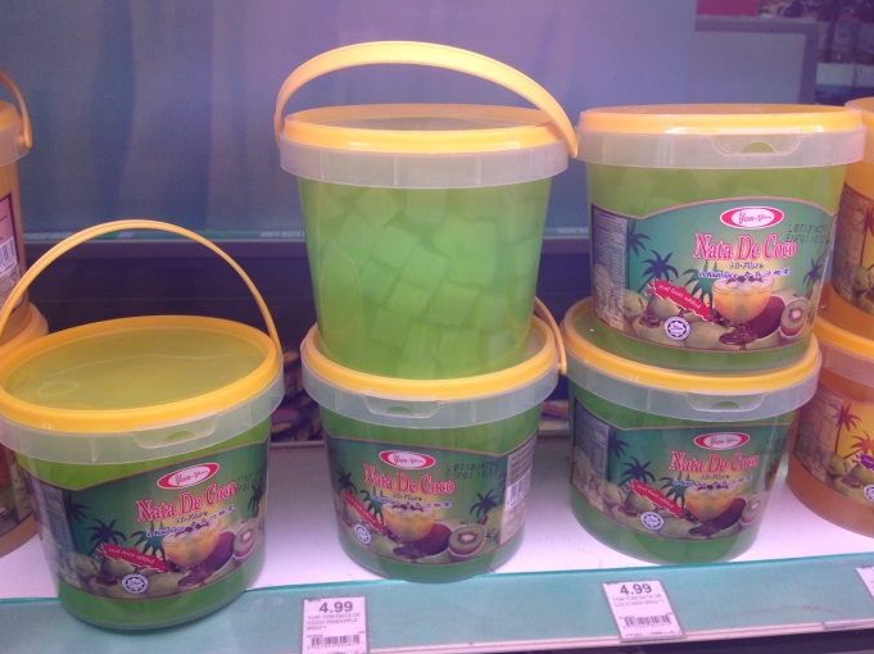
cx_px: 430
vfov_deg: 39.6
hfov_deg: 51.4
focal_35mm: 36
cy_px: 335
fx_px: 908
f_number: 2.4
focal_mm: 4.28
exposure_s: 1/60
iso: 64
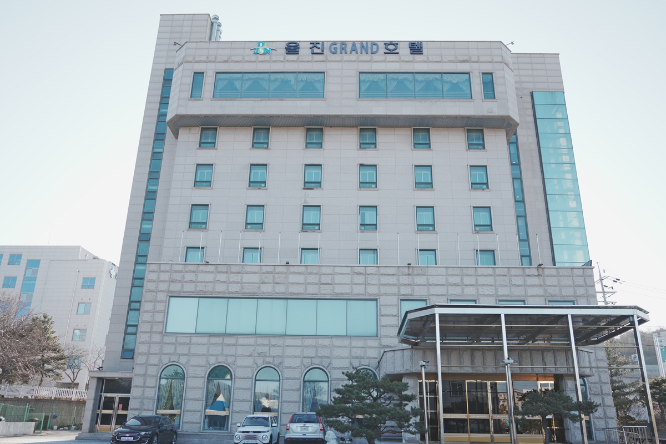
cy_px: 222
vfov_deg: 46.4
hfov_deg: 65.5
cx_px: 333
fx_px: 518
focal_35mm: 28
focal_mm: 28
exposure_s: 1/125
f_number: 5.6
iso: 100
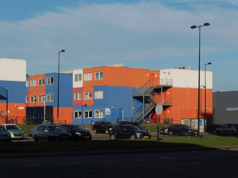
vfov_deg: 16.4
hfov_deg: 21.8
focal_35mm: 90
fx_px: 619
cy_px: 89
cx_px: 119
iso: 100
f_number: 7.1
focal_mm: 16.1
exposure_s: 1/500
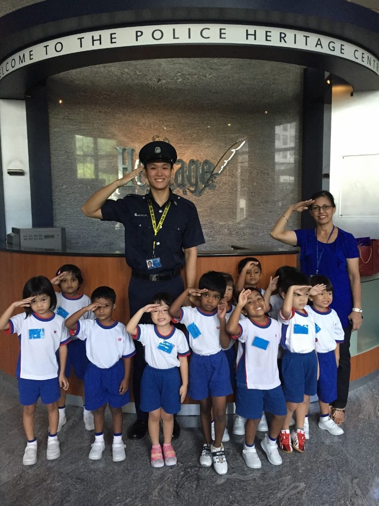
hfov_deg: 48.2
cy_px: 253
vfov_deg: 61.7
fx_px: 423
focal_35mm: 29
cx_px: 190
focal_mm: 4.15
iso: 160
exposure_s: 1/30
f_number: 2.2
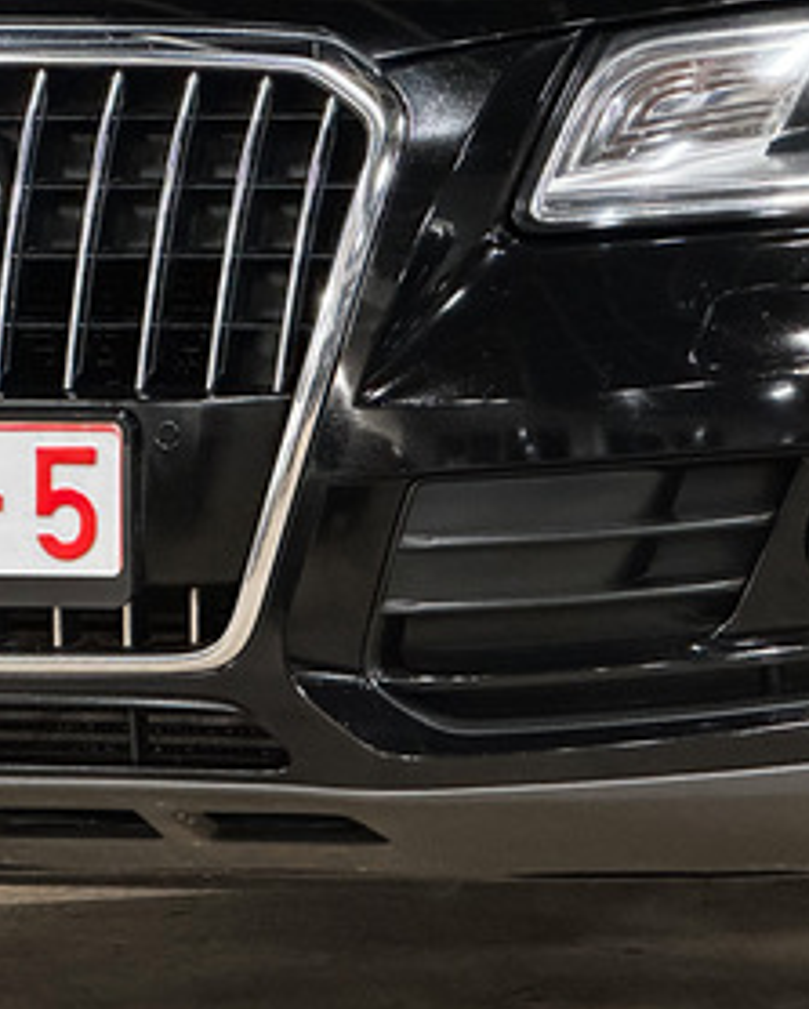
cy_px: 319
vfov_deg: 11.9
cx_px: 700
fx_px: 4841
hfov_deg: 9.5
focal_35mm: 162
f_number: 2.8
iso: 800
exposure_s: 1/35
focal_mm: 9
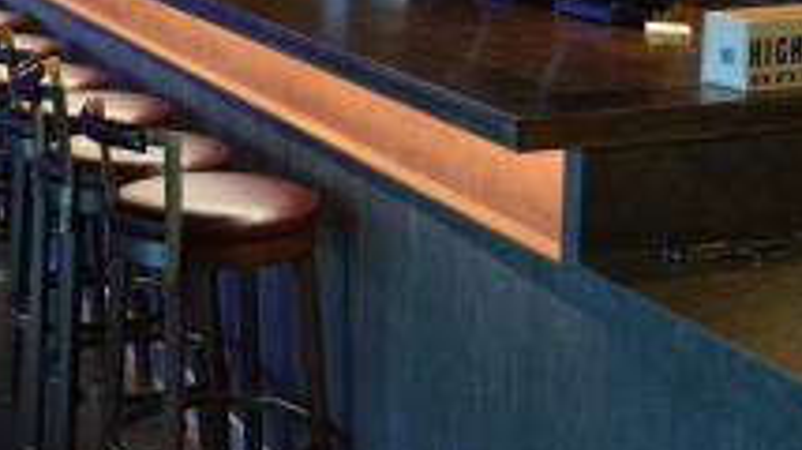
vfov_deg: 14.9
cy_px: 56
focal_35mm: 80
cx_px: 408
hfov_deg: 26.5
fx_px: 1701
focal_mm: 25
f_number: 4
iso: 800
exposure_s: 1/25
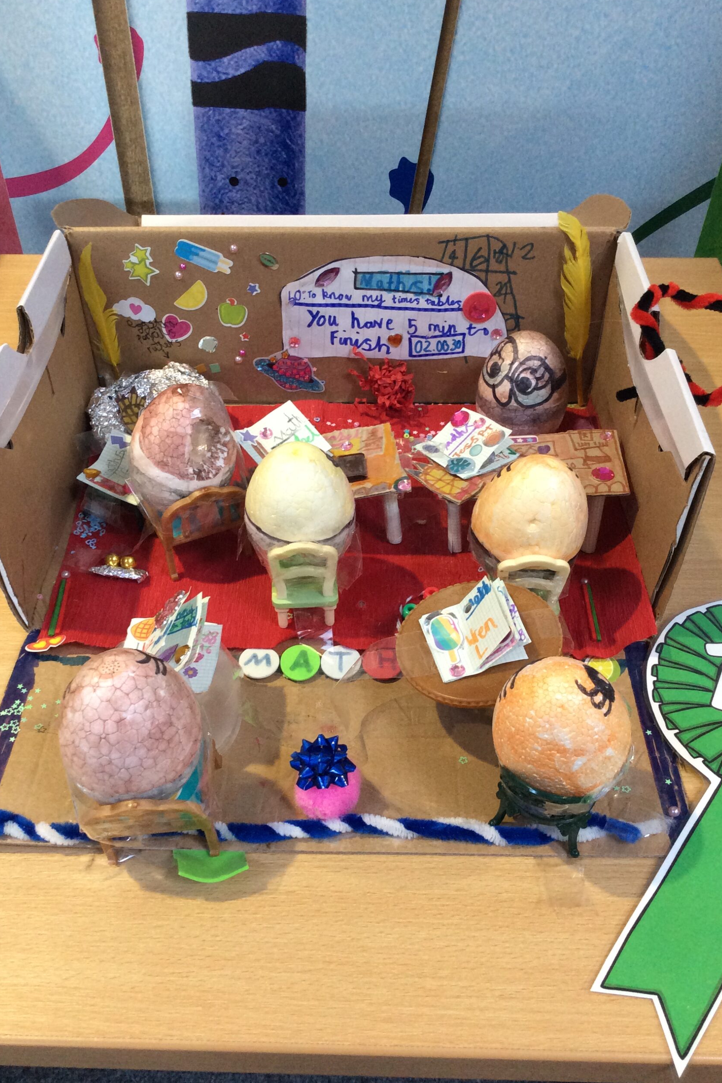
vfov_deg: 55.8
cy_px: 550
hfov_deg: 38.9
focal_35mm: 34
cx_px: 354
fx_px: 1023
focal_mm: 3.3
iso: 125
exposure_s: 1/25
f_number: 2.4
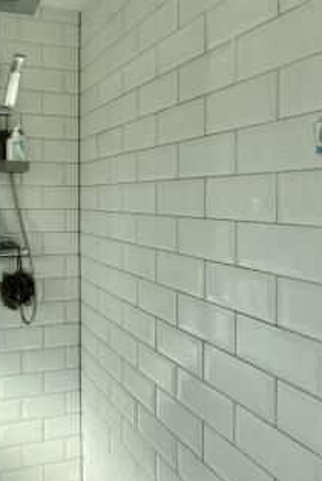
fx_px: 361
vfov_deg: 67.1
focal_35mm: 27
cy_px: 212
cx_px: 13
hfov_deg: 42.6
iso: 64
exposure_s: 1/482
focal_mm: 2.22
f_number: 2.2
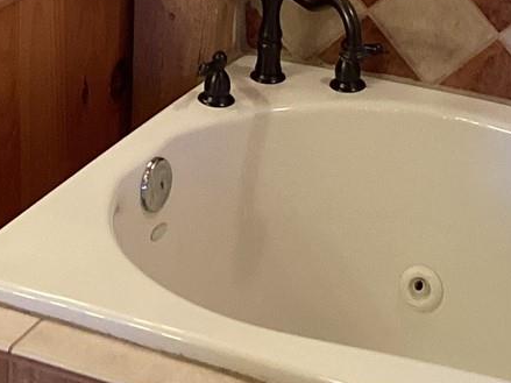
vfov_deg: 12.4
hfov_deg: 17.4
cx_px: 208
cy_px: -194
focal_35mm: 113
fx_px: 1668
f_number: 2.4
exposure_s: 1/60
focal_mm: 3.3
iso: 160
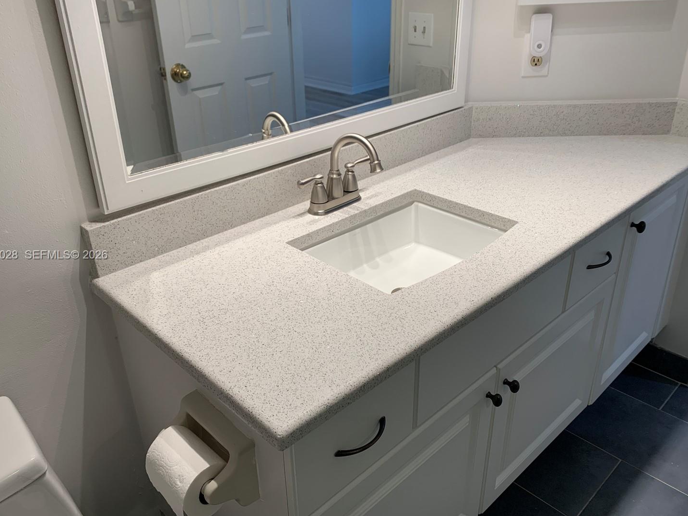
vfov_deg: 48.2
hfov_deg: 61.7
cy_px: 256
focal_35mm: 29
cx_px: 342
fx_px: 576
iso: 50
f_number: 1.8
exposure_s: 1/120
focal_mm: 4.25
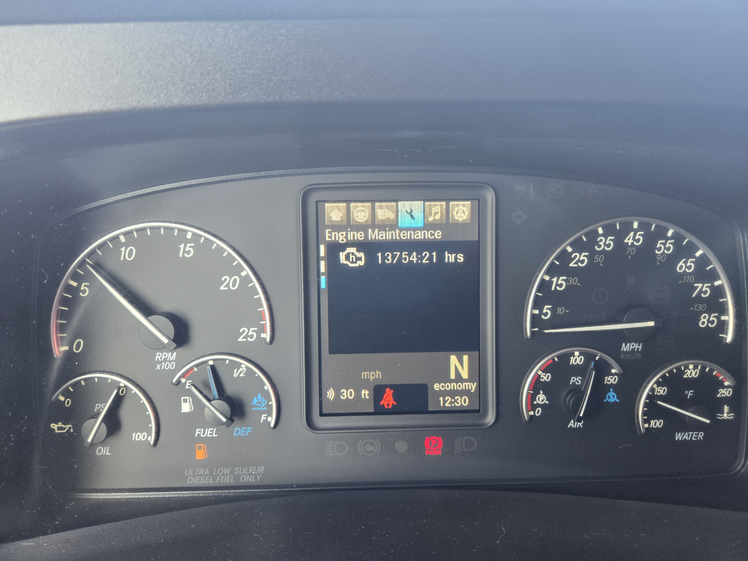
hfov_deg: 73.9
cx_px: 374
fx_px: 497
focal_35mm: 23
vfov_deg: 58.9
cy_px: 280
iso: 250
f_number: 1.8
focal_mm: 5.4
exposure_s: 1/120
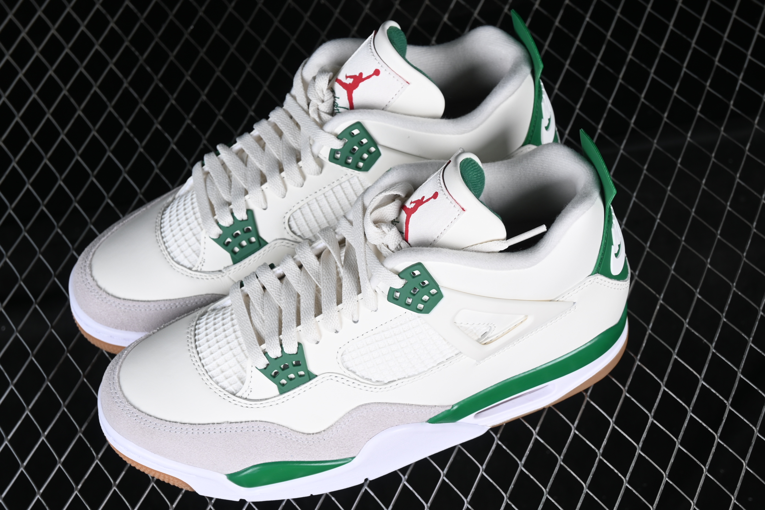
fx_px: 1594
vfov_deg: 18.2
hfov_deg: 27.0
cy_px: 255
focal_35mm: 75
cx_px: 382
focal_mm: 50
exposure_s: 1/80
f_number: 8
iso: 160
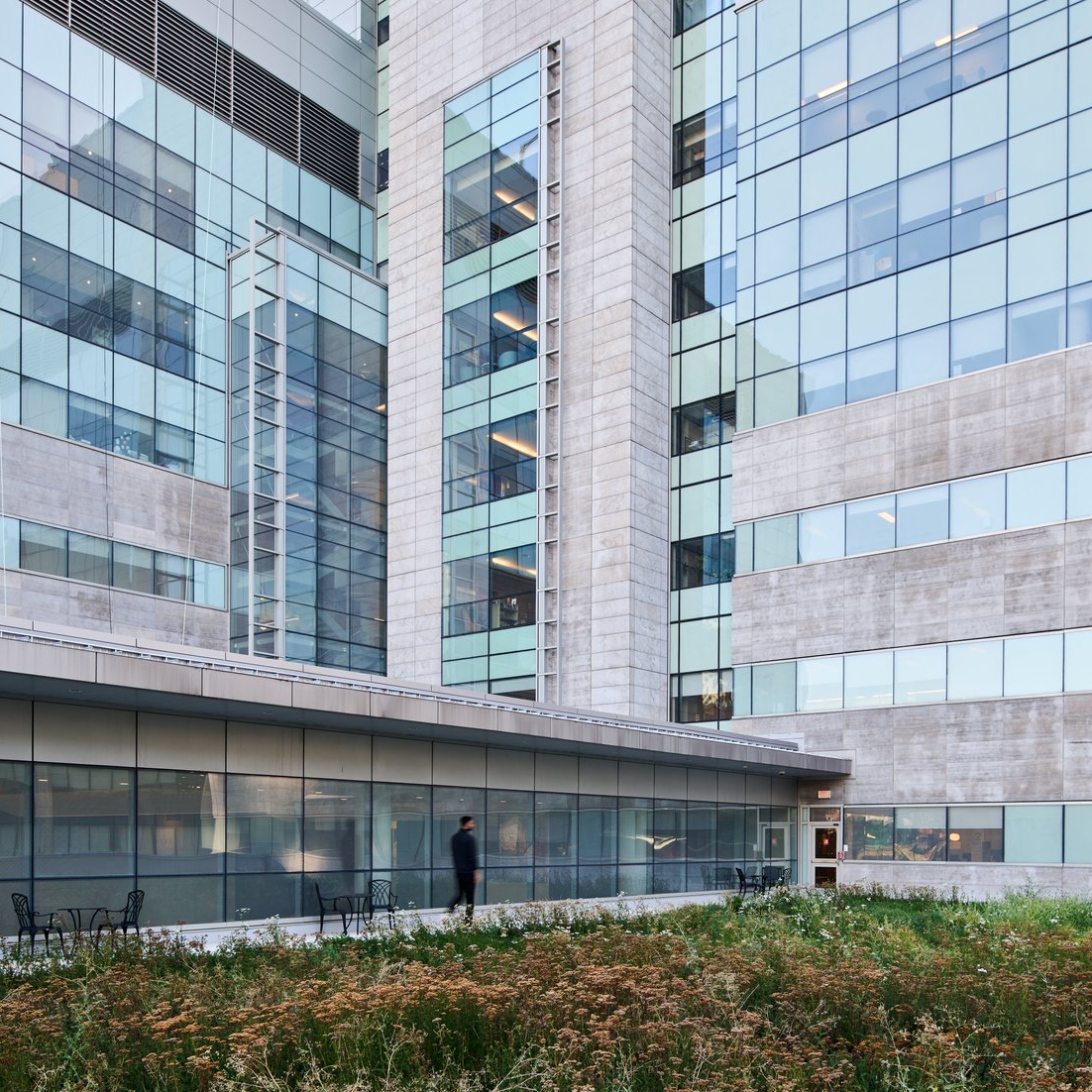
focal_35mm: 30
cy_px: 573
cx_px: 568
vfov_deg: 54.0
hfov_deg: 54.0
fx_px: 1071
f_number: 9
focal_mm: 19
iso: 64
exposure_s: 1/10
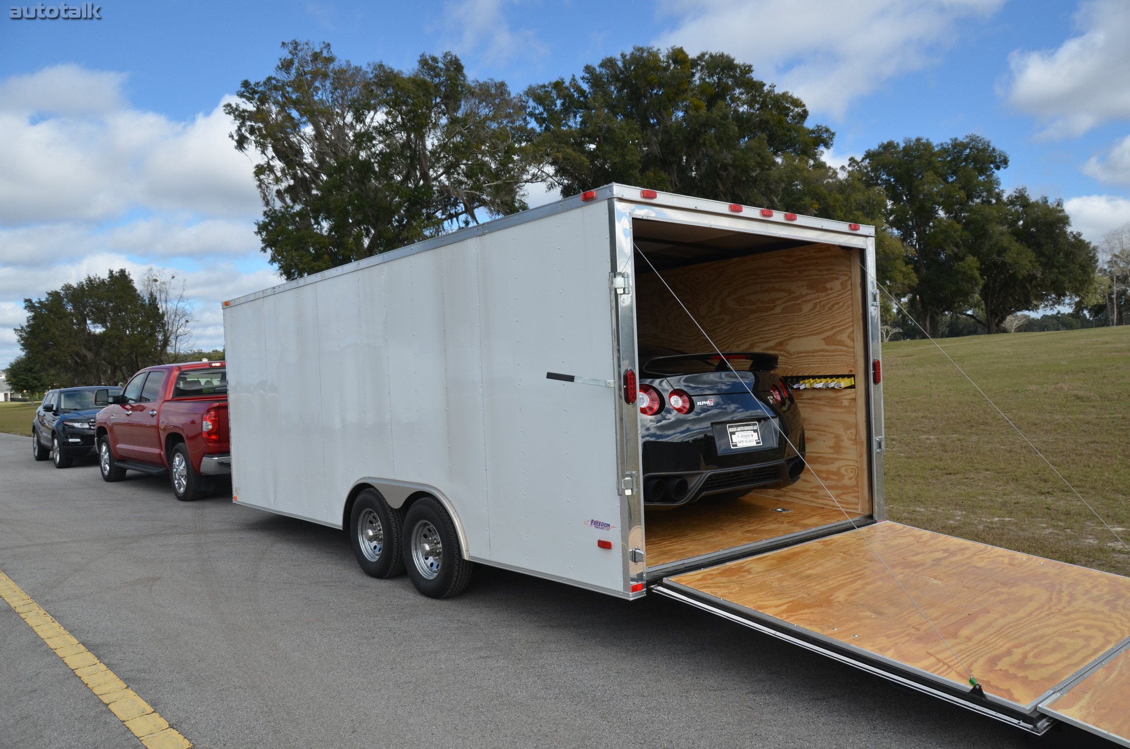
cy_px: 374
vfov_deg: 47.7
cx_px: 565
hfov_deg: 67.5
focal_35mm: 27
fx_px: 846
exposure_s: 1/1600
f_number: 5.6
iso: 400
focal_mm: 18
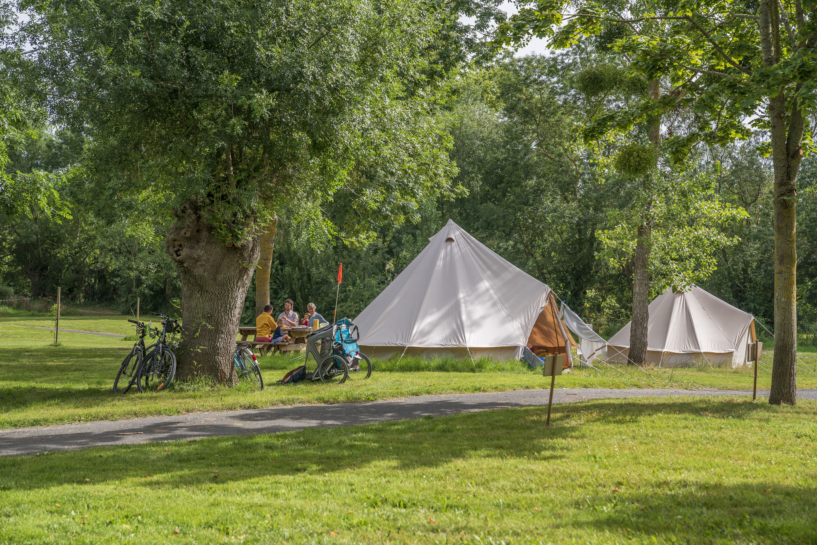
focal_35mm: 65
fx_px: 1475
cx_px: 408
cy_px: 272
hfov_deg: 31.0
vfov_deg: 20.9
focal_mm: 65
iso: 100
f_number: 5
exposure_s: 1/640
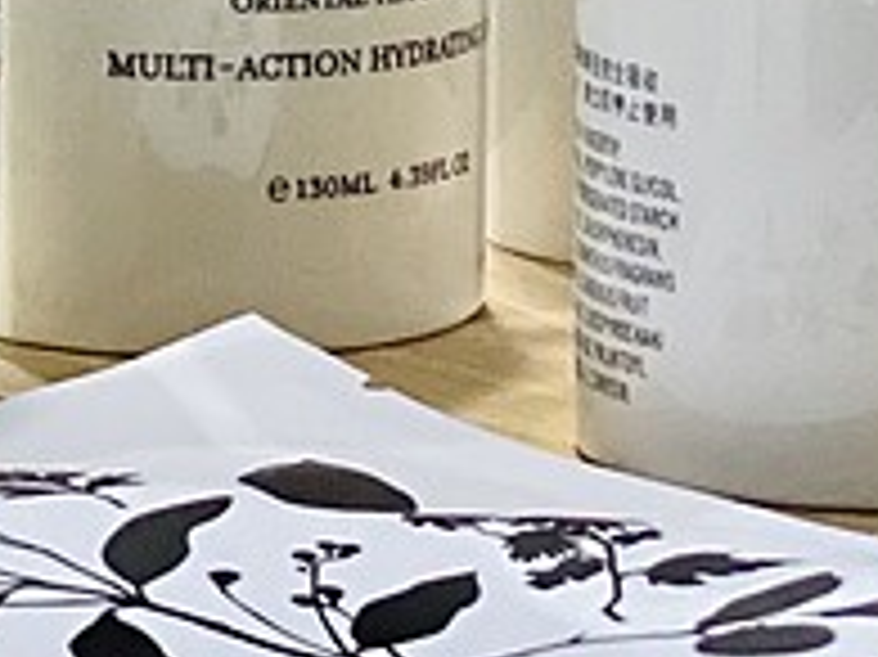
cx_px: 477
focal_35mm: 320
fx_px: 8111
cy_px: -774
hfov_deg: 6.2
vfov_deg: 4.6
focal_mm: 6
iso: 250
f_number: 2
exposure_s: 1/100
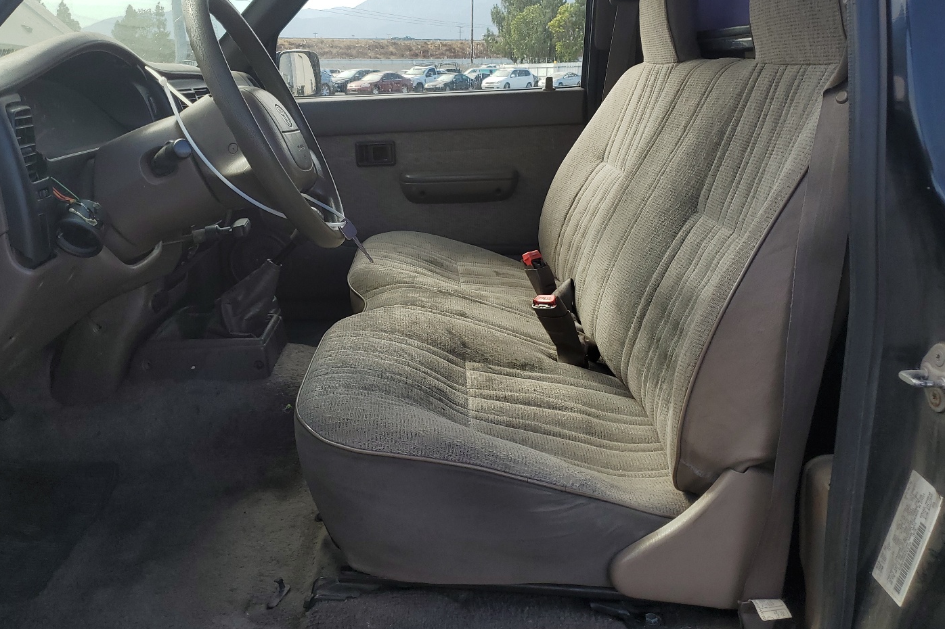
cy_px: 260
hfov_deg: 60.1
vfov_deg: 42.2
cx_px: 421
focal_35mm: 31
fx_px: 814
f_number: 1.5
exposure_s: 1/1111
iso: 50
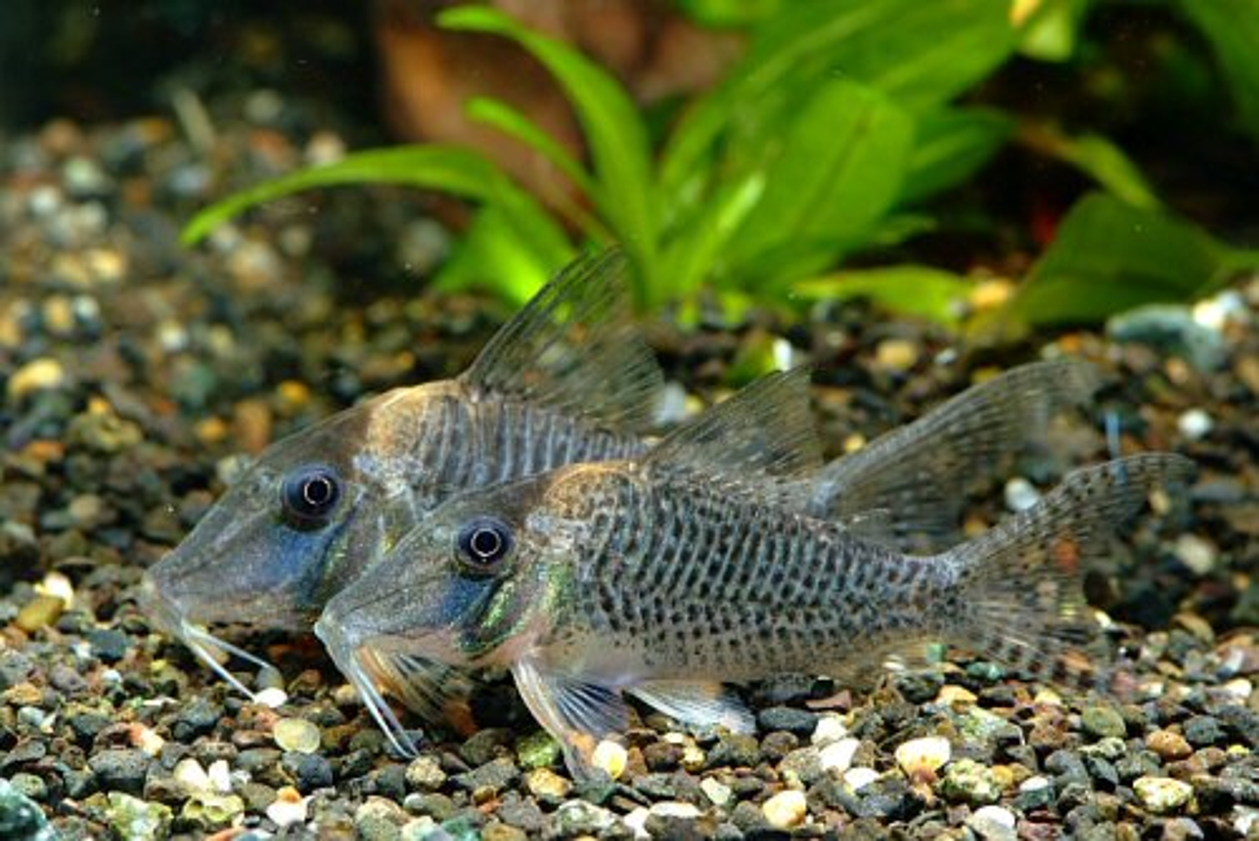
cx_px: 630
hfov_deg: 13.0
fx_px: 5529
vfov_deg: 8.7
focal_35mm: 158
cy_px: 420
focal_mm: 105
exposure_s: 1/125
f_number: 14
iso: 100
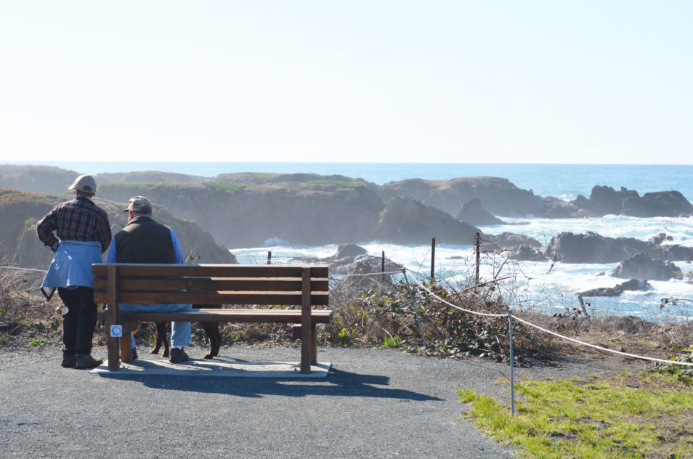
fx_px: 1701
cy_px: 221
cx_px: 360
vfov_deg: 15.4
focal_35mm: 89
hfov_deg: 23.0
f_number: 8
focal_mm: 55
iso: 100
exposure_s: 1/250
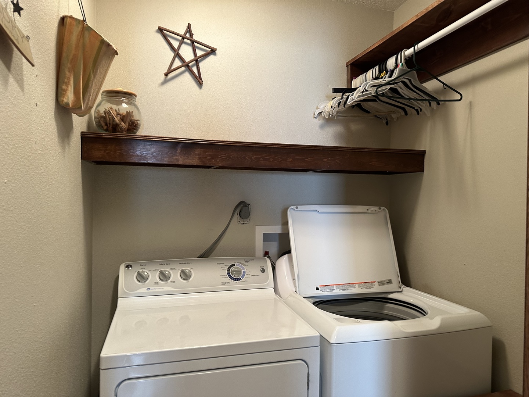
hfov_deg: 71.6
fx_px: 367
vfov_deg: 56.8
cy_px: 198
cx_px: 264
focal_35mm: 24
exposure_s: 1/60
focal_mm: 6.86
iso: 250
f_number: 1.78
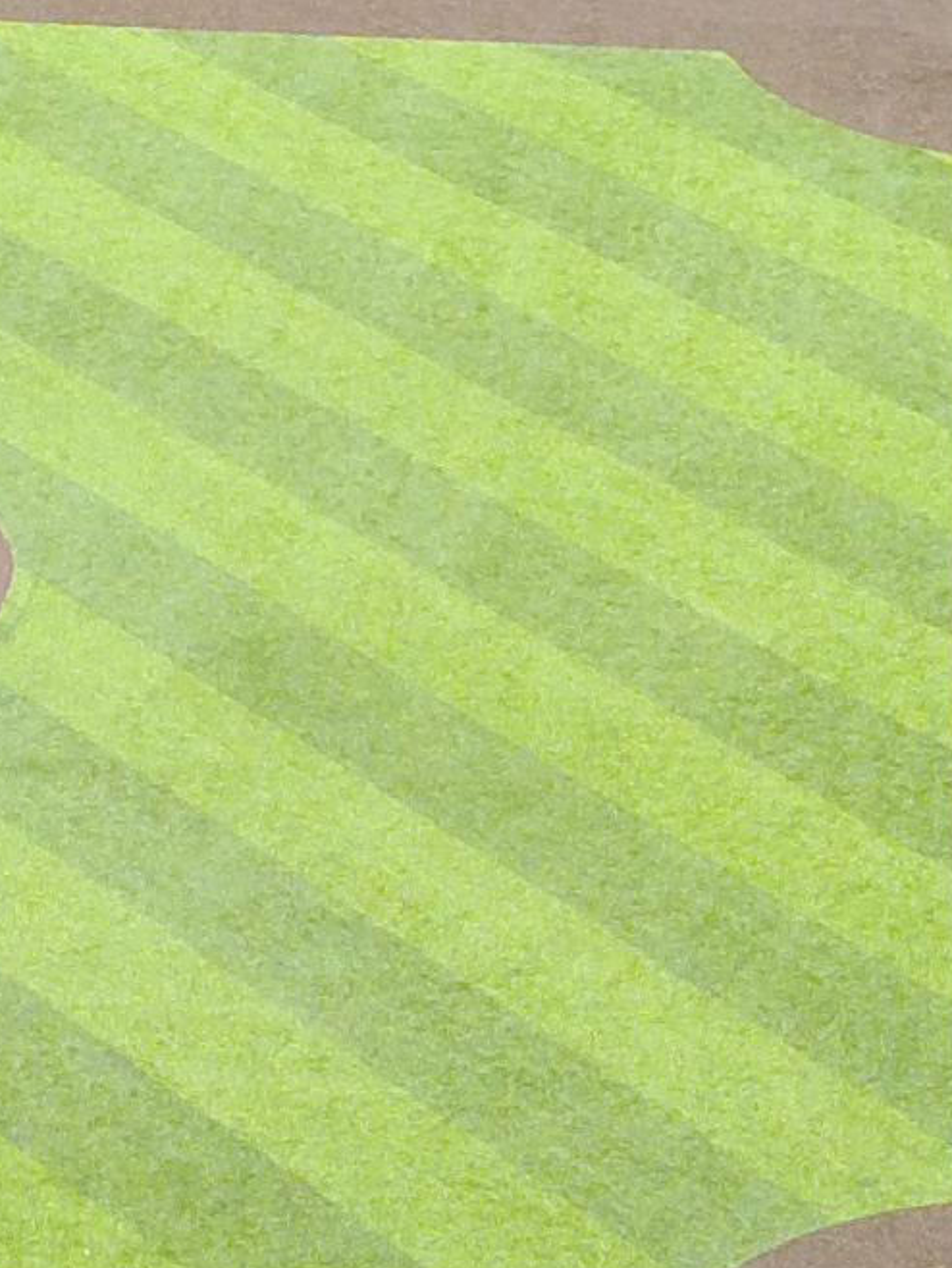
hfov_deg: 9.3
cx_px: 48
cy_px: 667
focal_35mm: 158
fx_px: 5790
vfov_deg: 12.5
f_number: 2.2
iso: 100
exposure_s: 1/269
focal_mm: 4.73
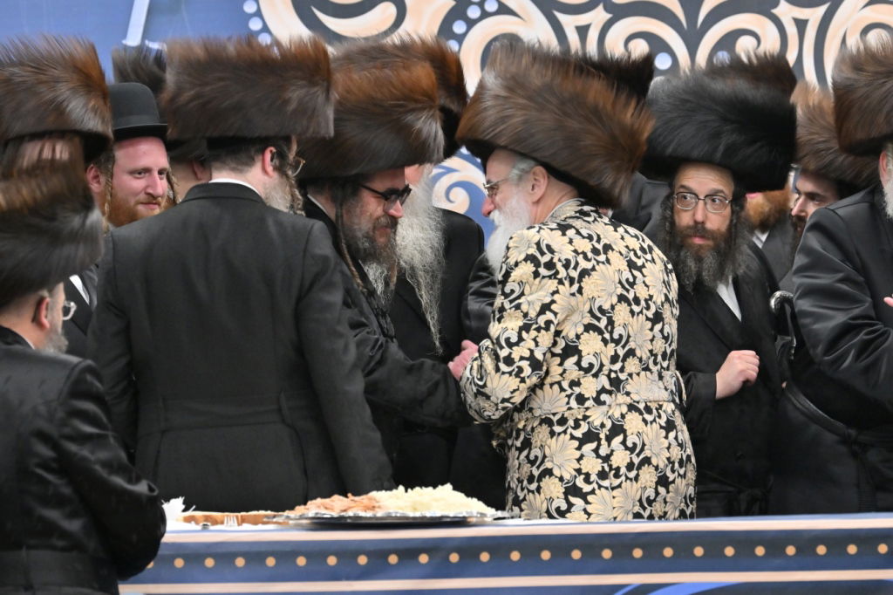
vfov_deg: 5.7
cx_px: 446
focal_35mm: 240
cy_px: 298
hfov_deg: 8.6
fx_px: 5951
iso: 1250
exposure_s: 1/320
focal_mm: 160
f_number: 4
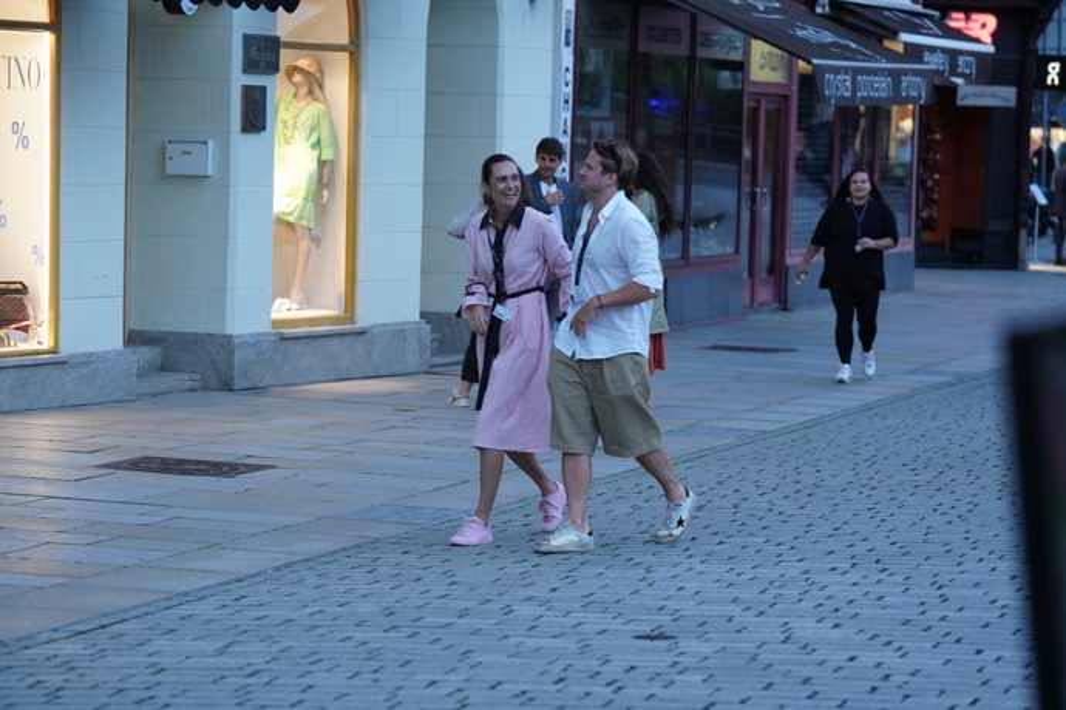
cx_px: 533
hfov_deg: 14.9
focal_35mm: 138
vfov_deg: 9.9
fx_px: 4086
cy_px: 355
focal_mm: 138
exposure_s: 1/160
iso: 1600
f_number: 3.5
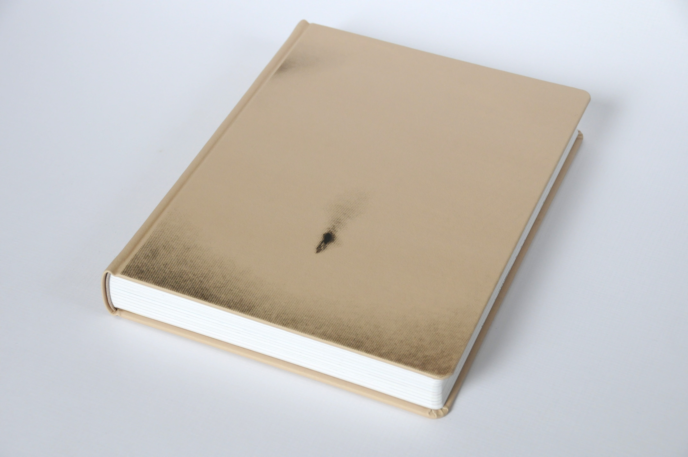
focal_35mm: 78
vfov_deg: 17.4
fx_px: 1489
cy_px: 228
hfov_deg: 26.0
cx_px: 344
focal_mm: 52
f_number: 7.1
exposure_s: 1/200
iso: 800
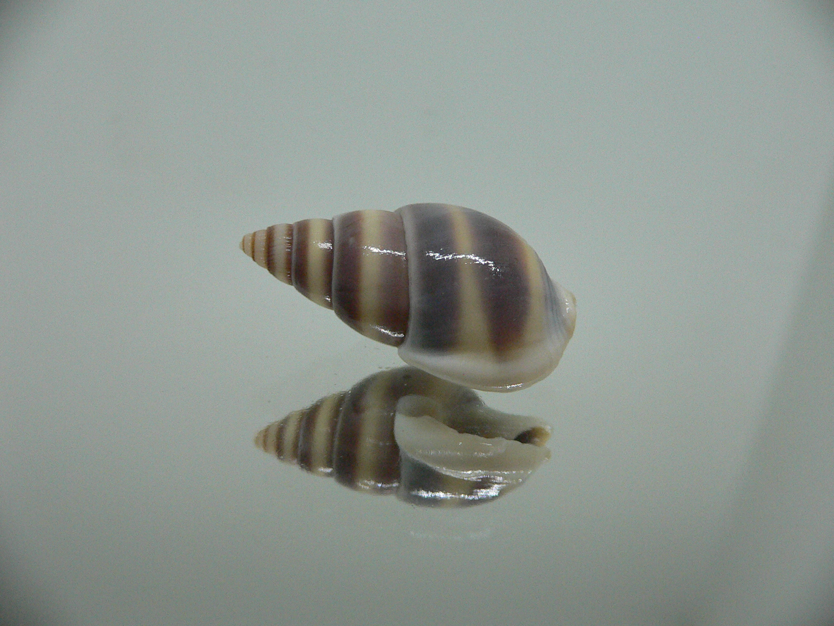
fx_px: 843
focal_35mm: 35
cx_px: 417
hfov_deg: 52.6
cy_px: 313
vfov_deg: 40.7
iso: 200
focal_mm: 4.6
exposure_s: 1/60
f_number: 2.8
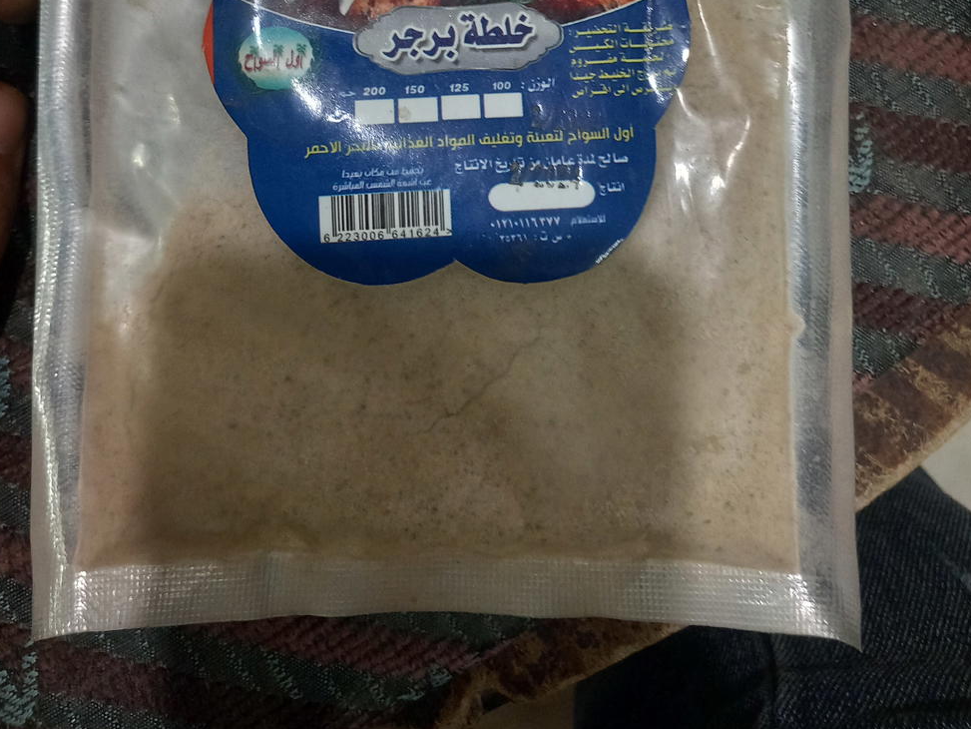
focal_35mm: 37
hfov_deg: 50.1
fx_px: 1038
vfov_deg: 36.4
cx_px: 485
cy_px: 78
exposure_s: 1/33
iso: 200
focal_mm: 4
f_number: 1.8
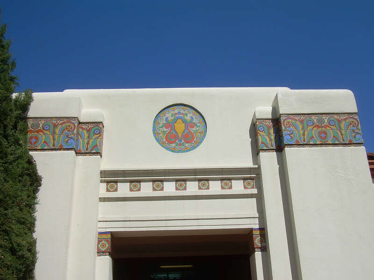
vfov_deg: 37.7
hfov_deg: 49.0
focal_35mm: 38
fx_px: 411
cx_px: 187
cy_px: 140
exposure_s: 1/771
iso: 50
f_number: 4.6
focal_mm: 6.3
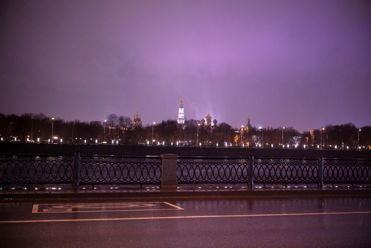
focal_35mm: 41
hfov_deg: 47.4
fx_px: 423
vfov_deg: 32.6
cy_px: 124
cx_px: 186
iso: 2500
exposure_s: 1/18
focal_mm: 27
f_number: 3.2
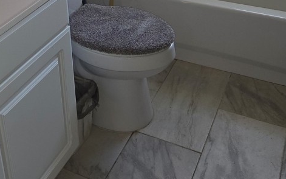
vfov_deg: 22.8
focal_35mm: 53
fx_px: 413
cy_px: -24
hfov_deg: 38.0
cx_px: 114
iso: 64
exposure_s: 1/60
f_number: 1.8
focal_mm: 5.4
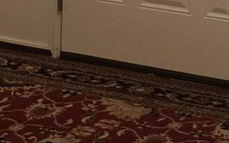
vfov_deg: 6.6
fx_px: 1122
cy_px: -281
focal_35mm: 180
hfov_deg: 11.6
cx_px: 138
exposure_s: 1/15
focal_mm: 4.15
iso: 50
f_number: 2.2
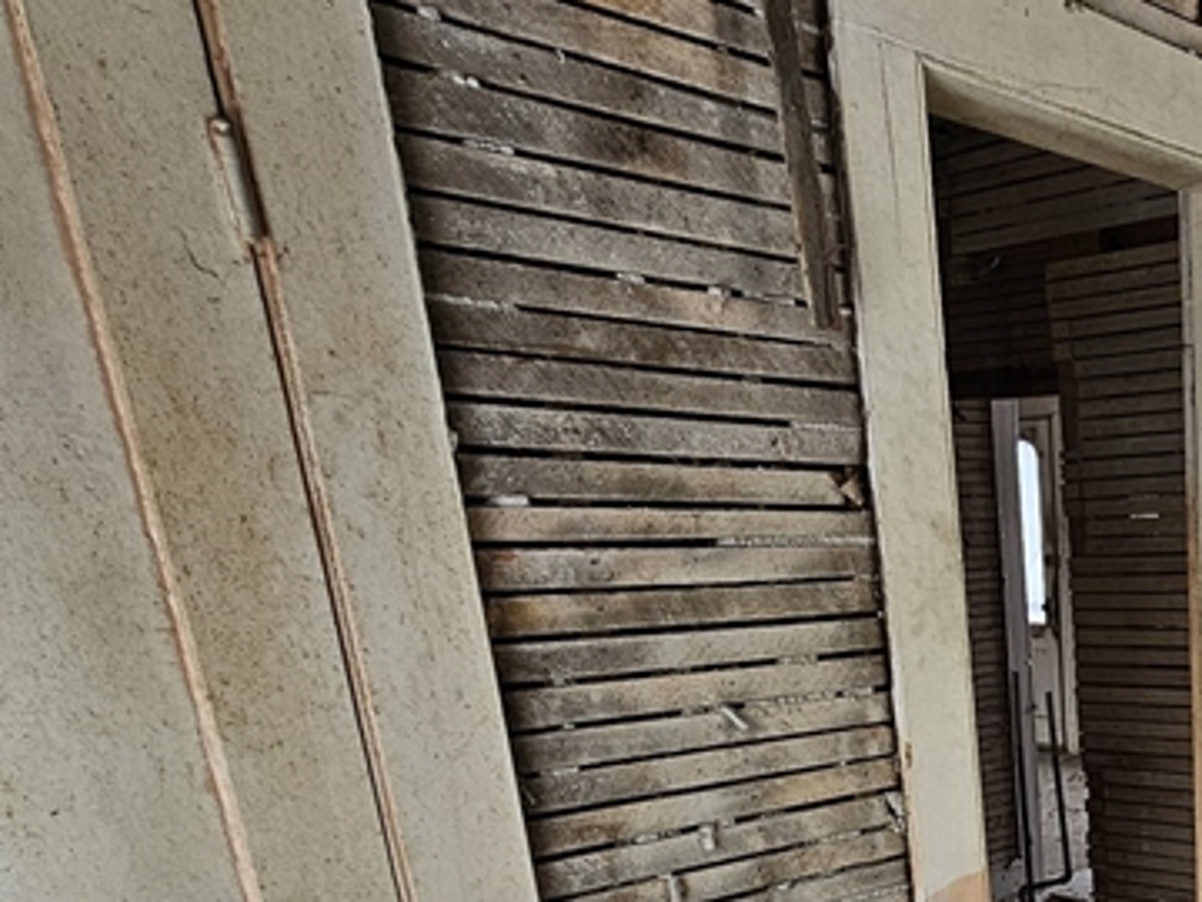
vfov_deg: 33.0
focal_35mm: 37
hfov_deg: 42.2
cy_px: 1029
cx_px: 1245
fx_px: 1285
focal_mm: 2.2
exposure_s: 1/77.4
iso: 64
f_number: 2.2
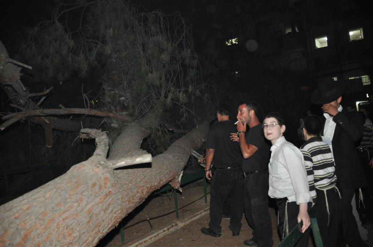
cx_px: 186
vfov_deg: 47.8
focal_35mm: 27
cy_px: 124
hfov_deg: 67.4
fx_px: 279
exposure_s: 1/60
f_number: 4
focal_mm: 18
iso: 800
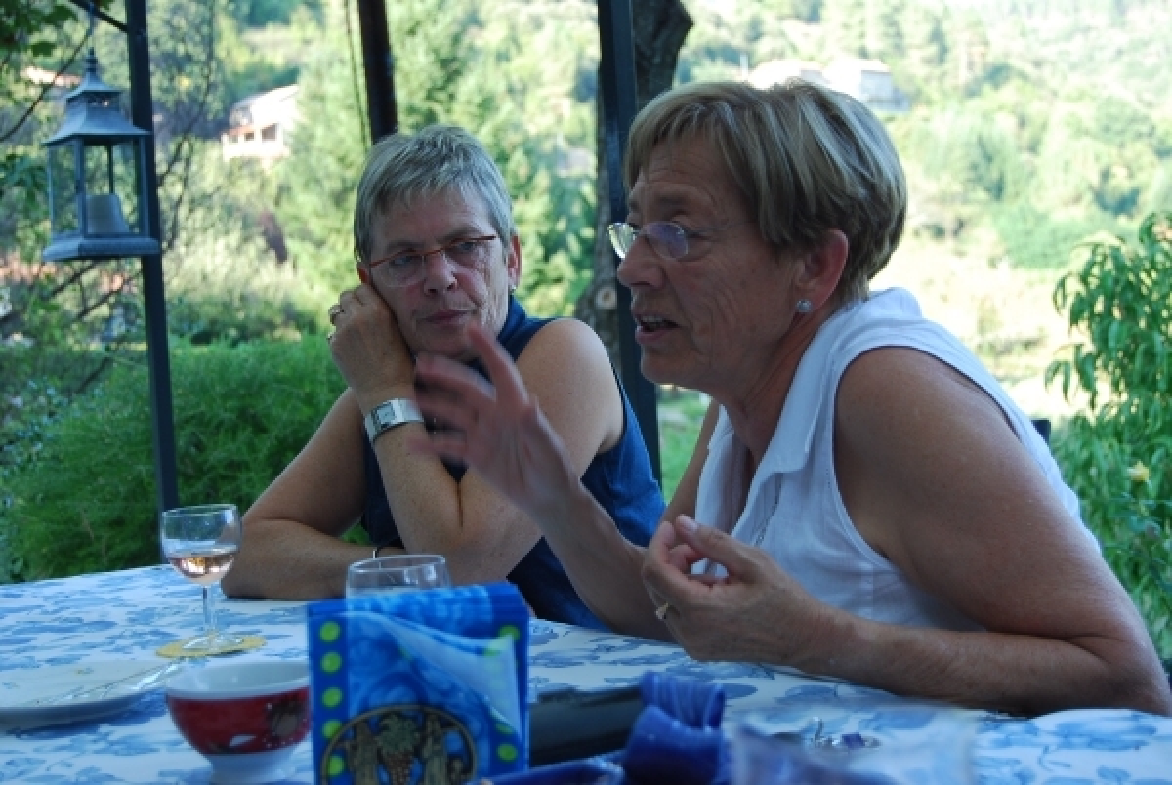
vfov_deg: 21.6
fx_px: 2054
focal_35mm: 63
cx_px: 586
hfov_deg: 31.8
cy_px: 392
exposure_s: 1/60
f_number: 5.3
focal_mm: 42
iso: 200
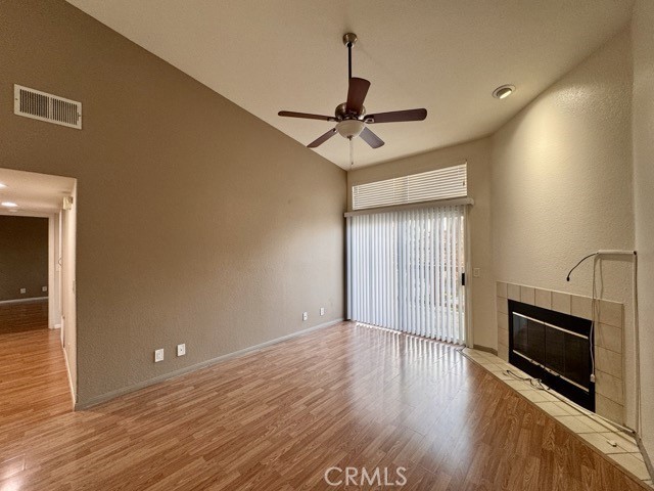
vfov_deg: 85.7
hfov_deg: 102.1
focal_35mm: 14
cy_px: 246
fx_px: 265
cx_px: 327
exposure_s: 1/120
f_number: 2.2
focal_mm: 2.22
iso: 125
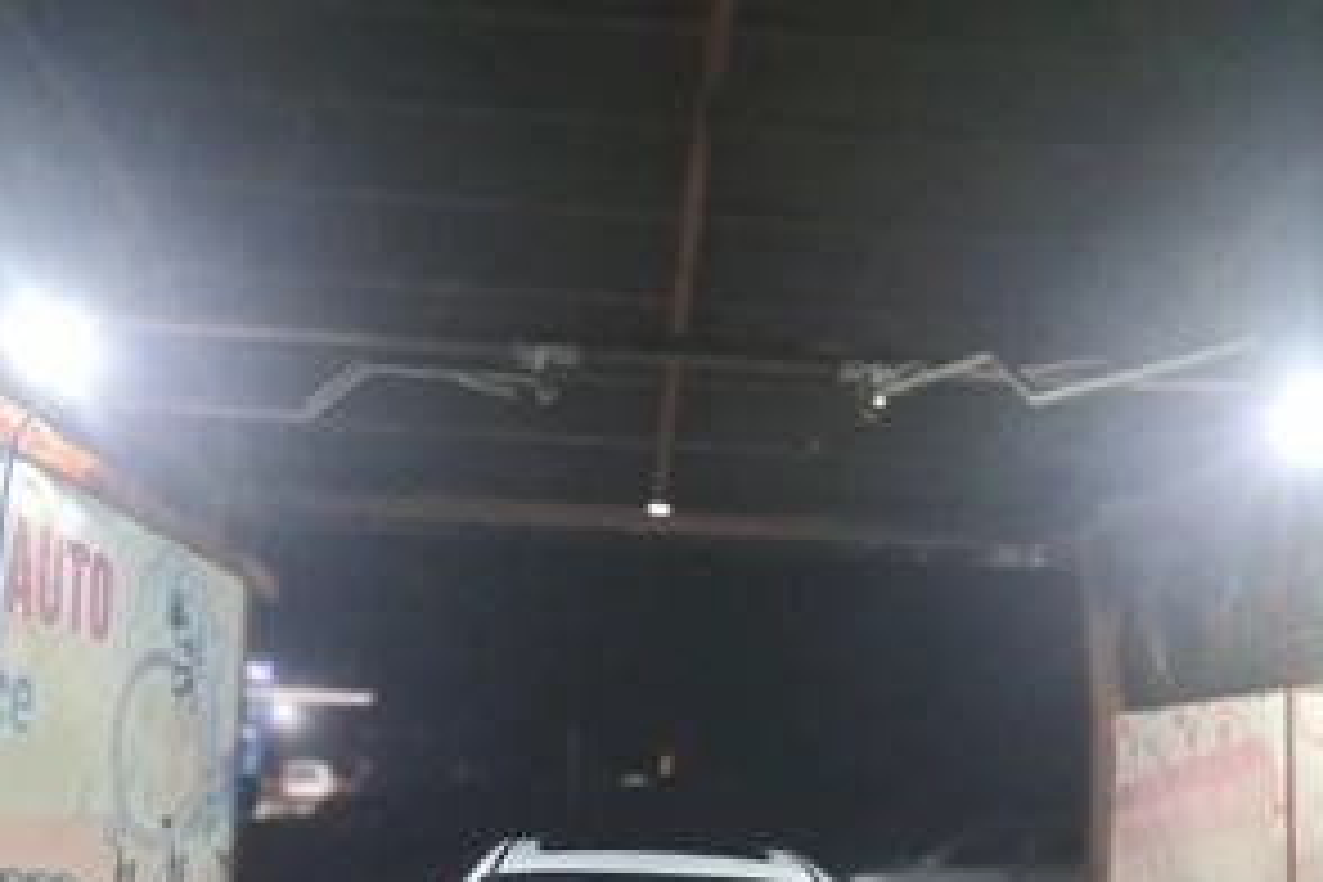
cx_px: 666
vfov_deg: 36.0
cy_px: 828
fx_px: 1249
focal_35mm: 34
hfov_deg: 55.8
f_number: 1.8
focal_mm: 5.23
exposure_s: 1/33
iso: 400
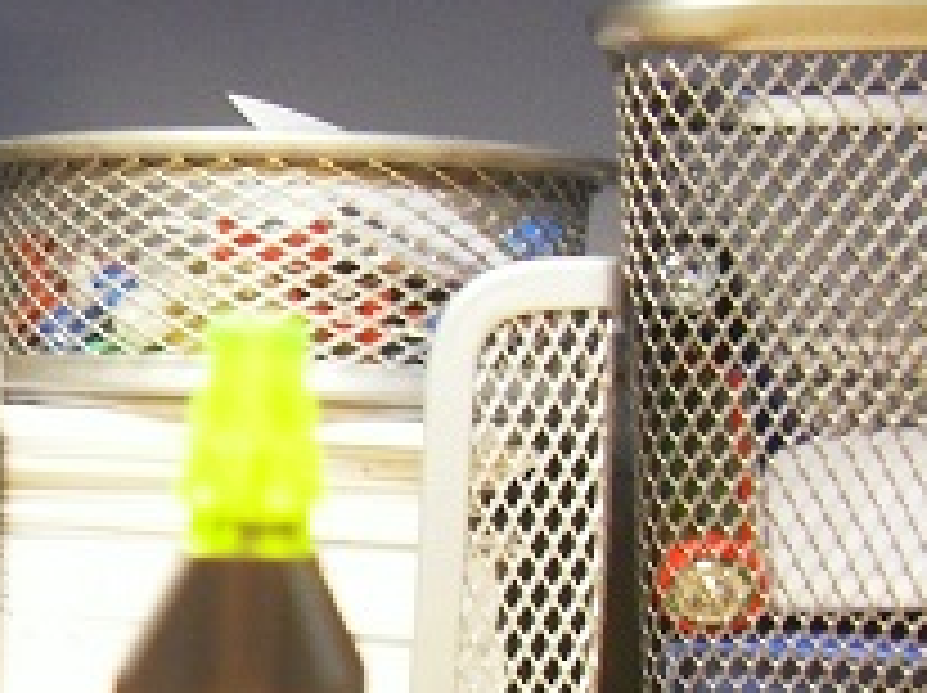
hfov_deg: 16.4
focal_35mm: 109
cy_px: 963
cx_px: -490
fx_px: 2916
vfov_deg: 13.0
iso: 160
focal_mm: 6.3
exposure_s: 1/30
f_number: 3.2
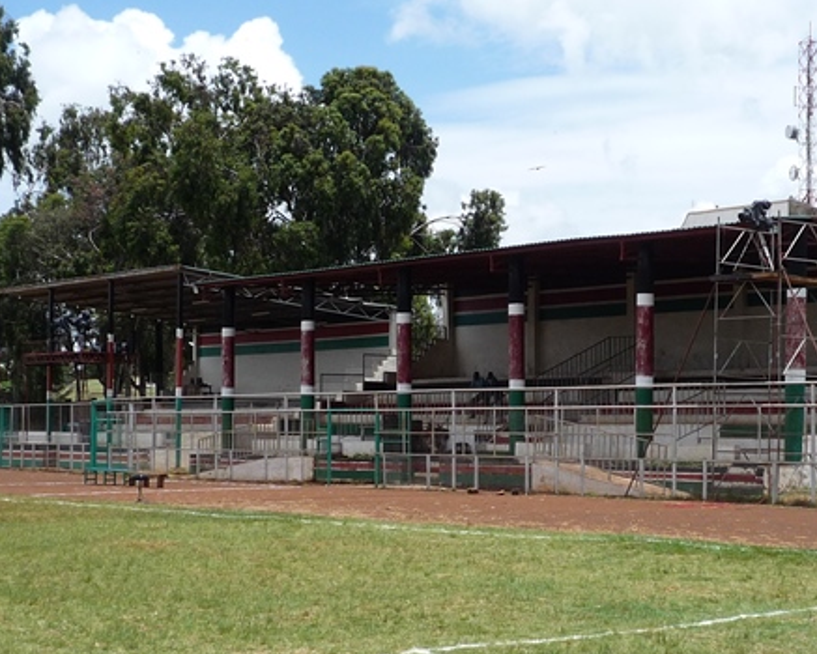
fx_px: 1524
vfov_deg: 24.2
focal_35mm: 63
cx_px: 484
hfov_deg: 29.9
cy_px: 349
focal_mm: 5.8
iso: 100
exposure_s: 1/800
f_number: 4
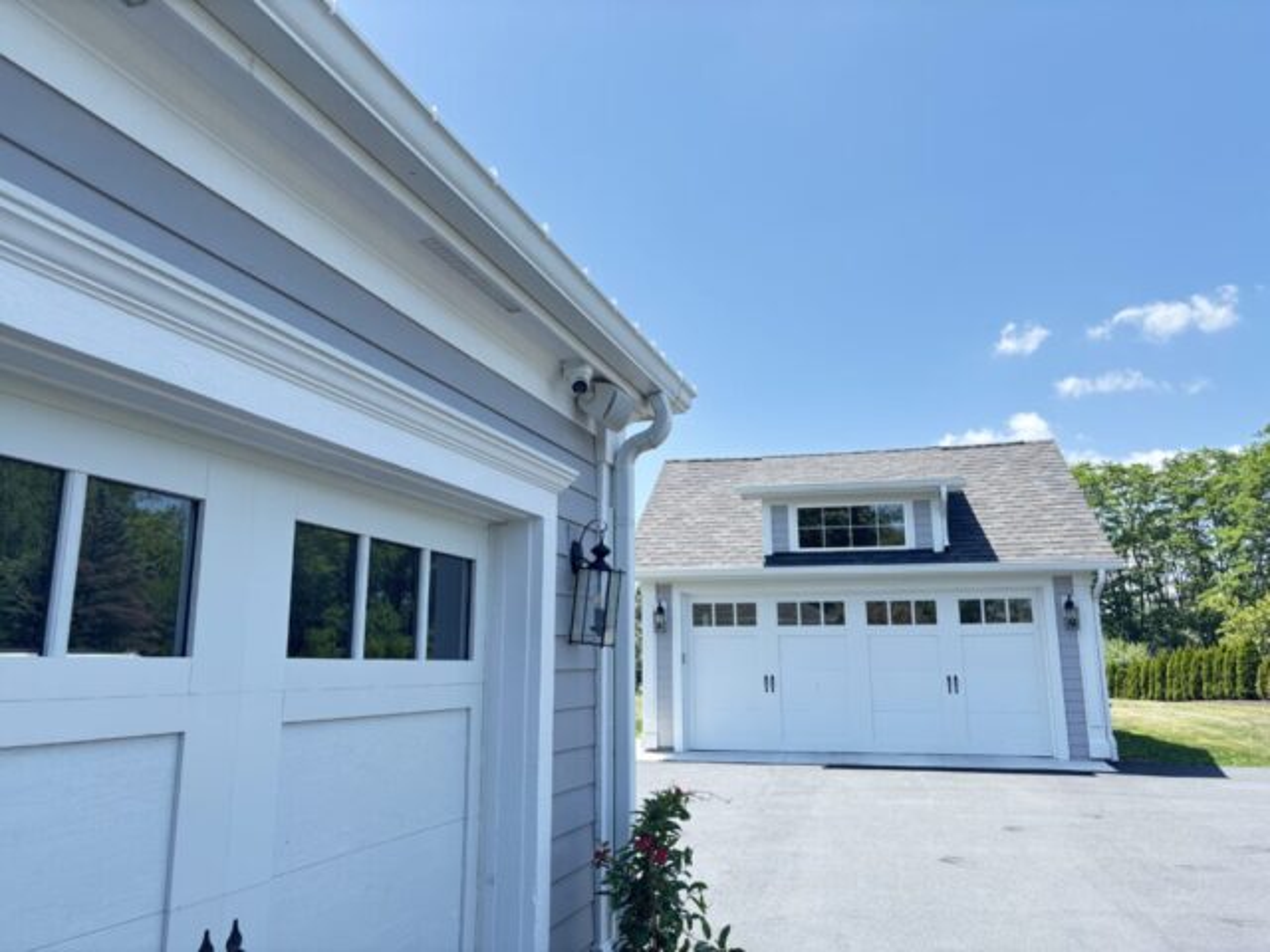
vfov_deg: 53.1
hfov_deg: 67.3
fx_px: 954
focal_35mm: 26
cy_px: 476
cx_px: 635
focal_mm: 5.96
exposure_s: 1/608
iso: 50
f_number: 1.6
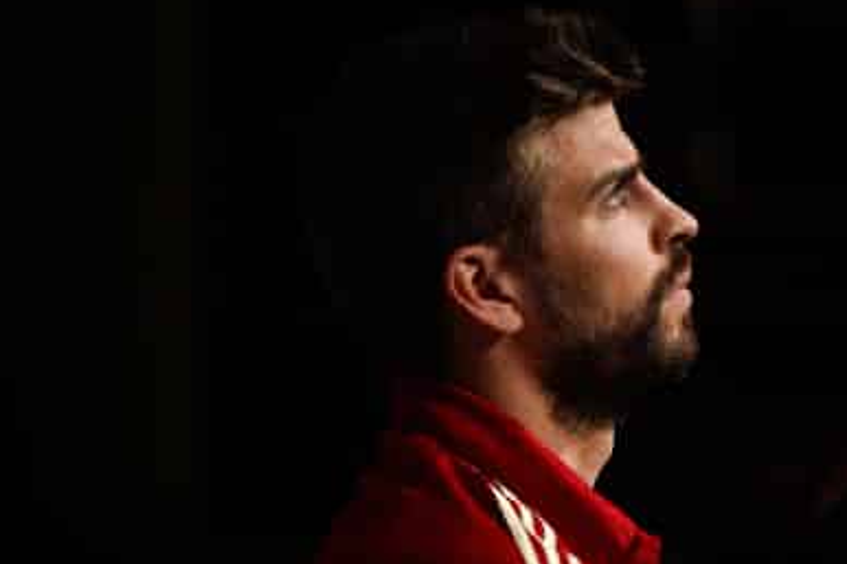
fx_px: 5362
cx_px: 393
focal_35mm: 228
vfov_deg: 6.0
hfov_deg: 9.0
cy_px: 260
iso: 800
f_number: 2.8
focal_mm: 200
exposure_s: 1/800
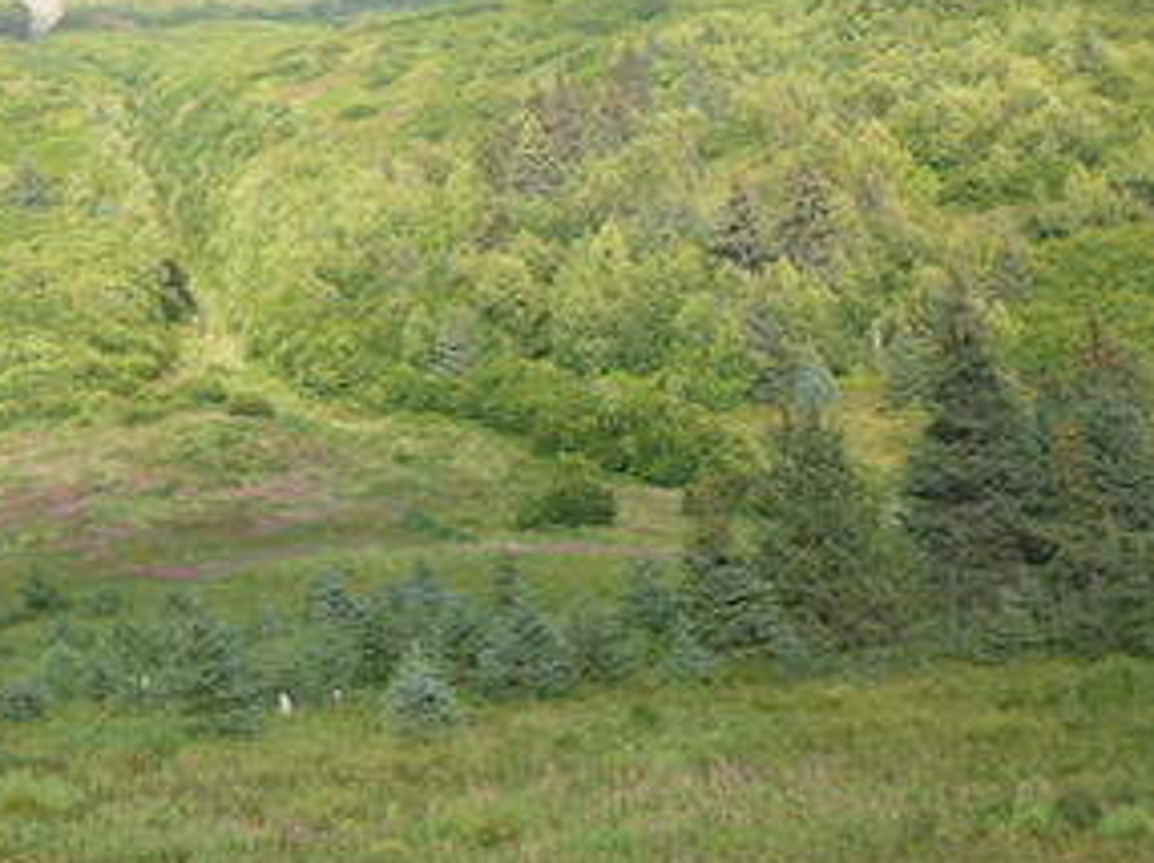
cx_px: 4
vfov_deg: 26.1
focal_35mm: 56
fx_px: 1865
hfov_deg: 31.8
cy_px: 464
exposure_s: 1/200
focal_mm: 4.5
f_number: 3.1
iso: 100
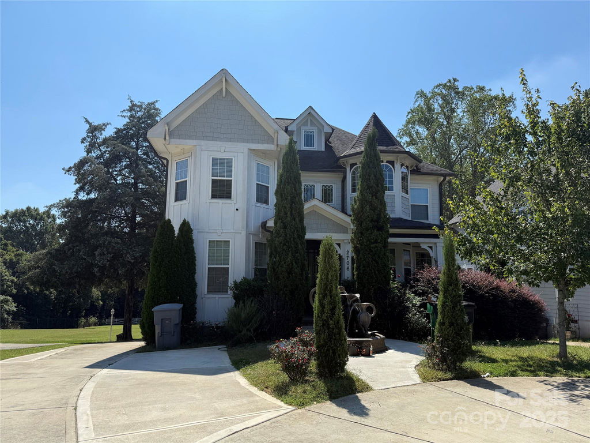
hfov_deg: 71.6
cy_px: 222
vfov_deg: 56.8
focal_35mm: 24
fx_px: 409
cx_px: 295
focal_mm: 6.76
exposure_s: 1/4405
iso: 80
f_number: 1.78
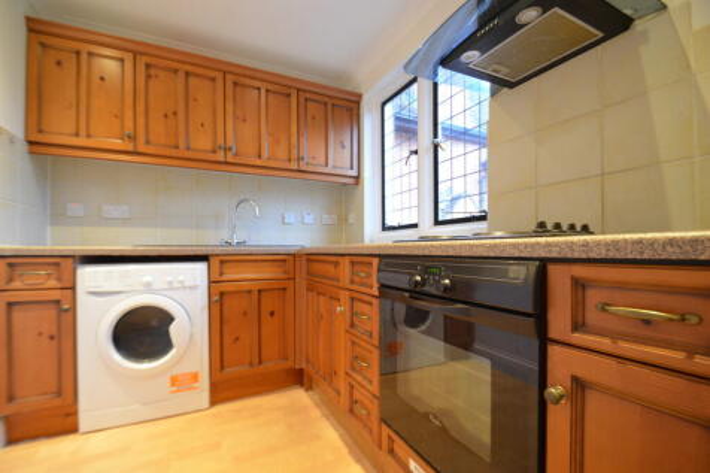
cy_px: 236
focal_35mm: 15
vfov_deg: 77.3
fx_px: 296
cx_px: 355
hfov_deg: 100.4
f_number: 3.5
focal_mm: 10
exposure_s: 1/30
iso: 1400
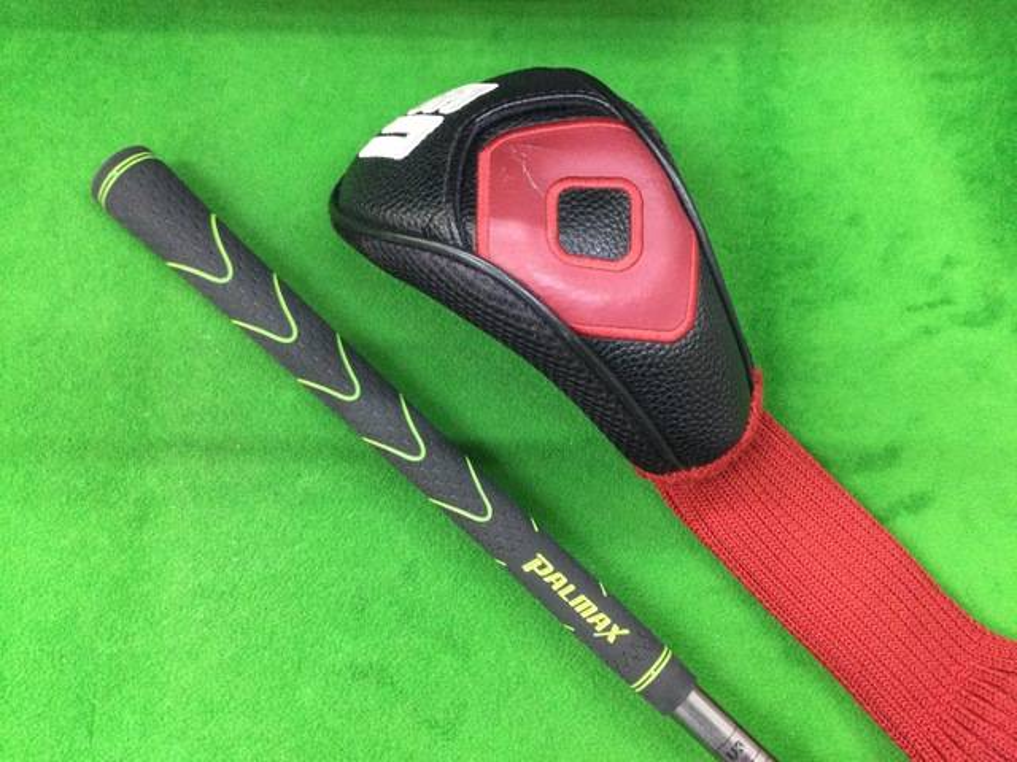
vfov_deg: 45.4
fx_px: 911
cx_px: 508
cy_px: 381
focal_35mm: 31
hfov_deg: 58.4
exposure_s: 1/24
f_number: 2.4
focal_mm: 3.3
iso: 200
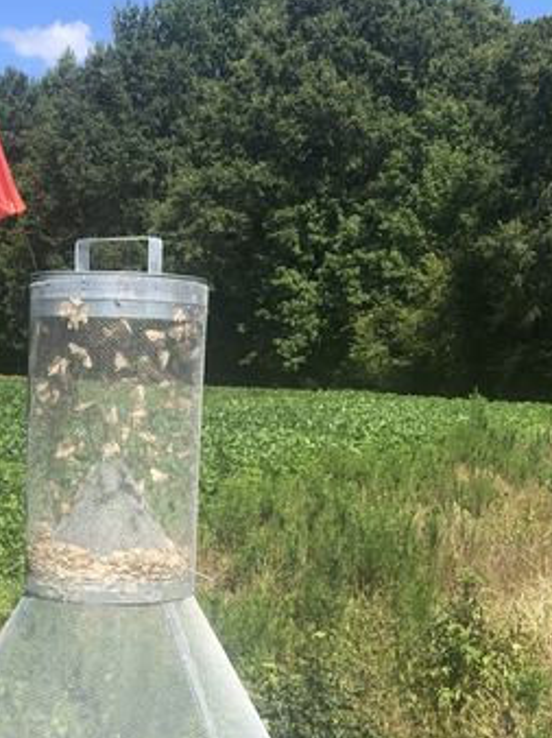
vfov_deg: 32.2
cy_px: 614
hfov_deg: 24.7
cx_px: 99
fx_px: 1235
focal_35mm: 58
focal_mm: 3.99
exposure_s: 1/1473
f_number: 1.8
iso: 20
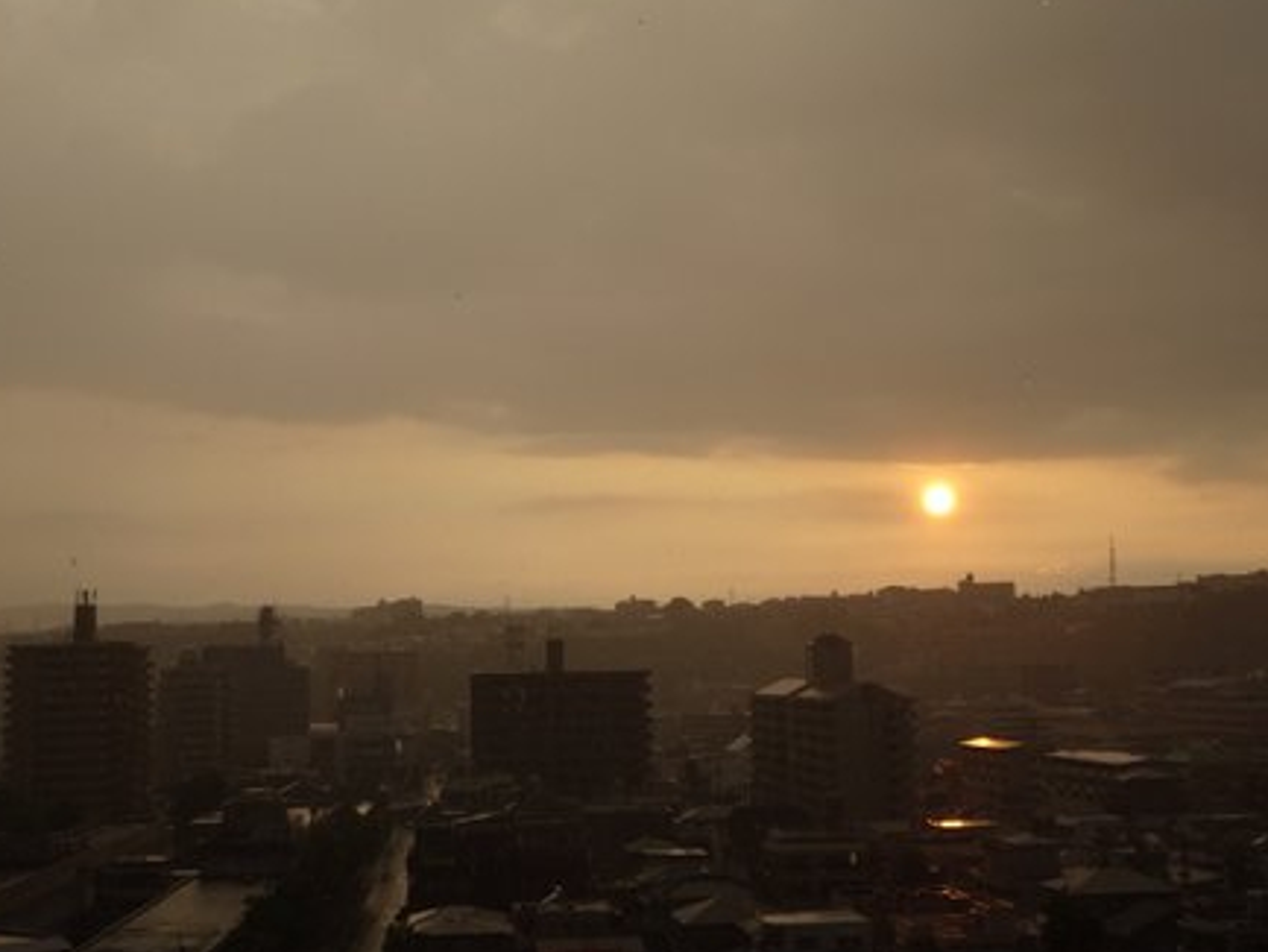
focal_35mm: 51
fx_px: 1869
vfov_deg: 28.6
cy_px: 442
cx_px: 615
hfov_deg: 37.5
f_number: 4.5
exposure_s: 1/400
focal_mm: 7.87
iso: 80
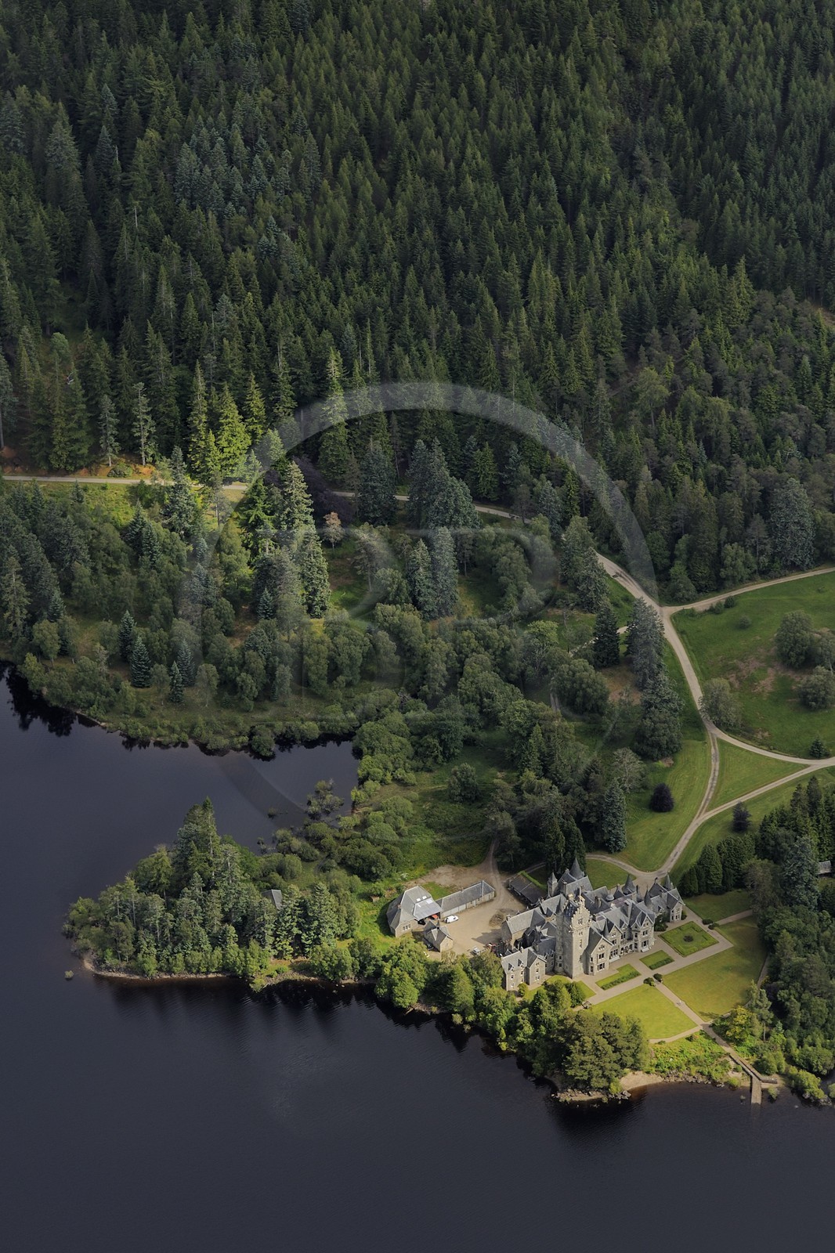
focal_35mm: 98
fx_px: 3411
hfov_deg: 14.0
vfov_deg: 20.8
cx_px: 418
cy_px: 626
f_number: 4.5
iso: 400
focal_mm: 98
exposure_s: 1/800
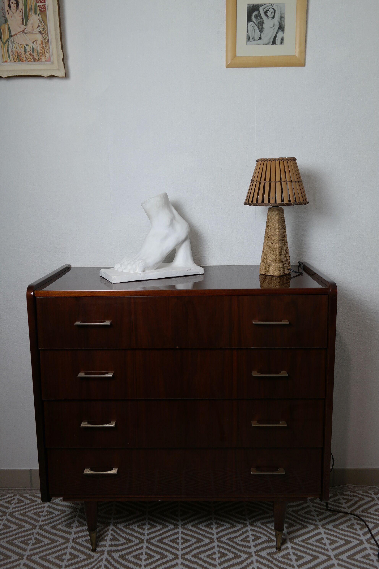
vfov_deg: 61.9
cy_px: 284
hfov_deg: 43.6
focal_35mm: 30
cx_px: 190
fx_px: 474
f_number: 3.5
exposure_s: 1/40
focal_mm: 20
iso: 400
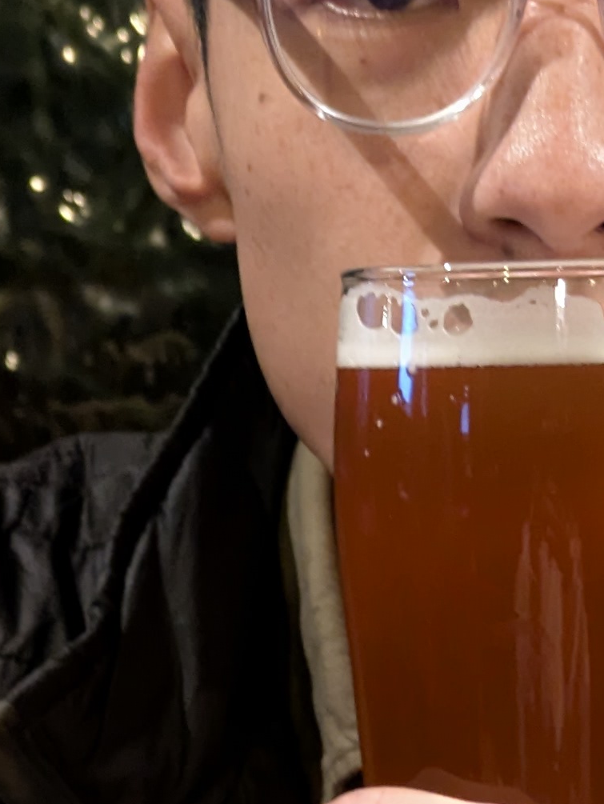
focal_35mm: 115
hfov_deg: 12.8
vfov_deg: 16.7
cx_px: 553
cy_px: 848
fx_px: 2673
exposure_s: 1/24
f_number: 1.89
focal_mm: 5.43
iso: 1072
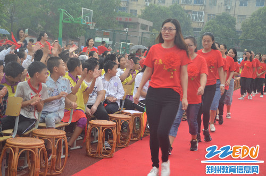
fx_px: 531
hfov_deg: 28.1
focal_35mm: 72
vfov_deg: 18.8
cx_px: 133
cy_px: 88
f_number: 5
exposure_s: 1/100
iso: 400
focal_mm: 48
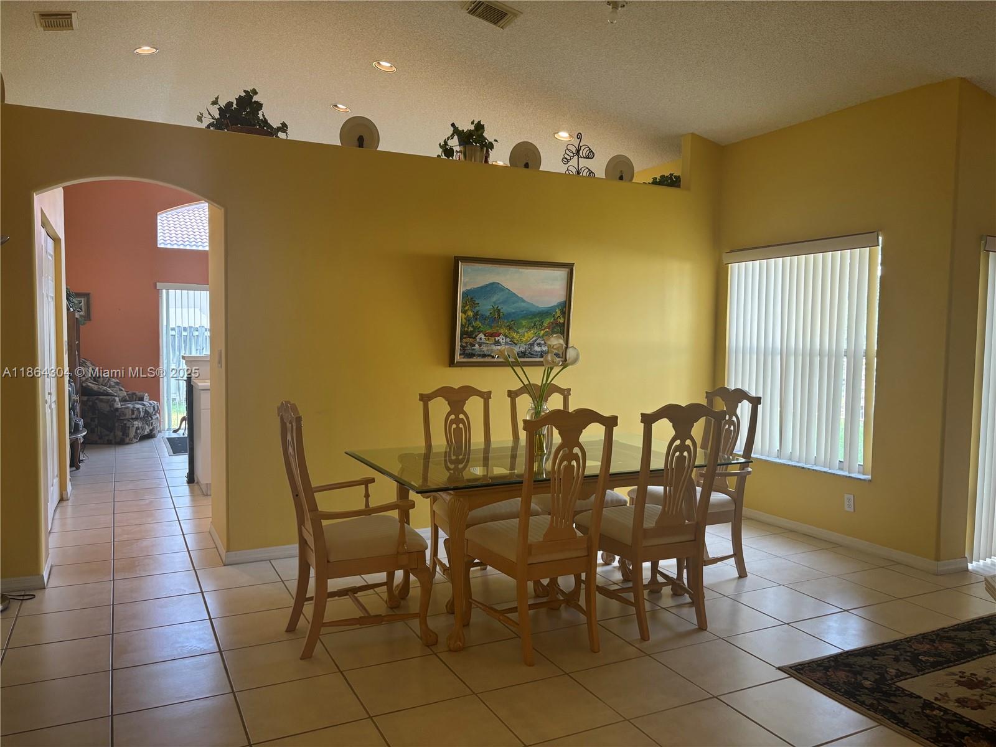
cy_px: 374
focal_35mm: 26
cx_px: 498
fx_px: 748
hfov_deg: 67.3
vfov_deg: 53.1
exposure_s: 1/120
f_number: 1.6
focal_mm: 5.96
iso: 125
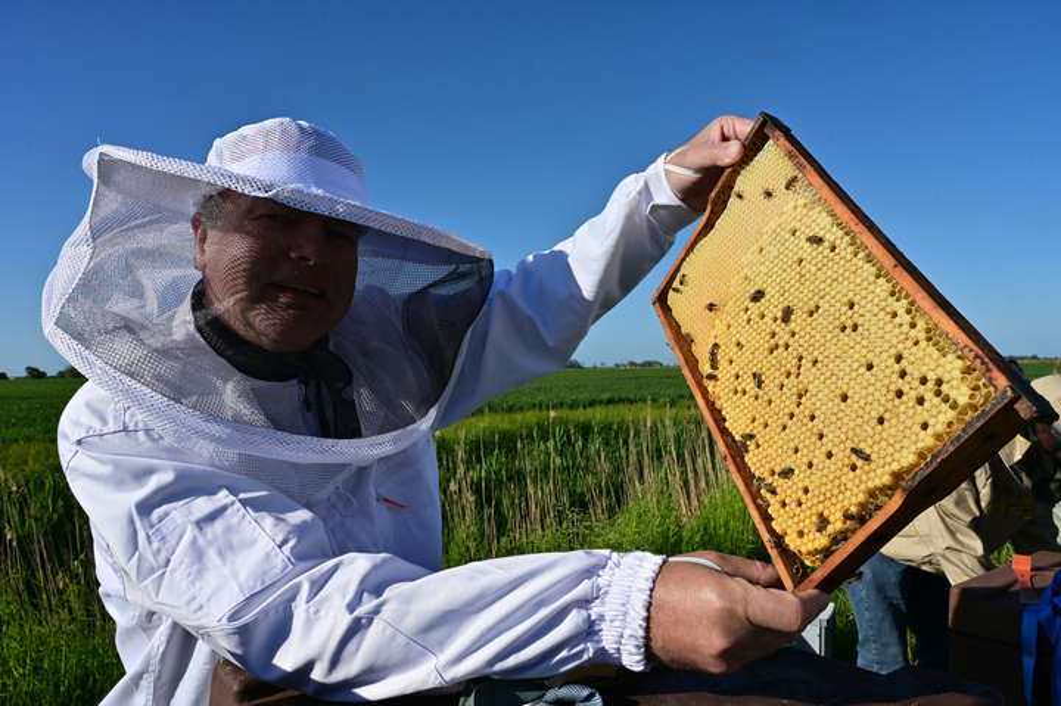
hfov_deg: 69.4
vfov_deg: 49.5
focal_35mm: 26
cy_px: 353
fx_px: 766
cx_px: 530
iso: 100
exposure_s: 1/200
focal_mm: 26
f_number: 14
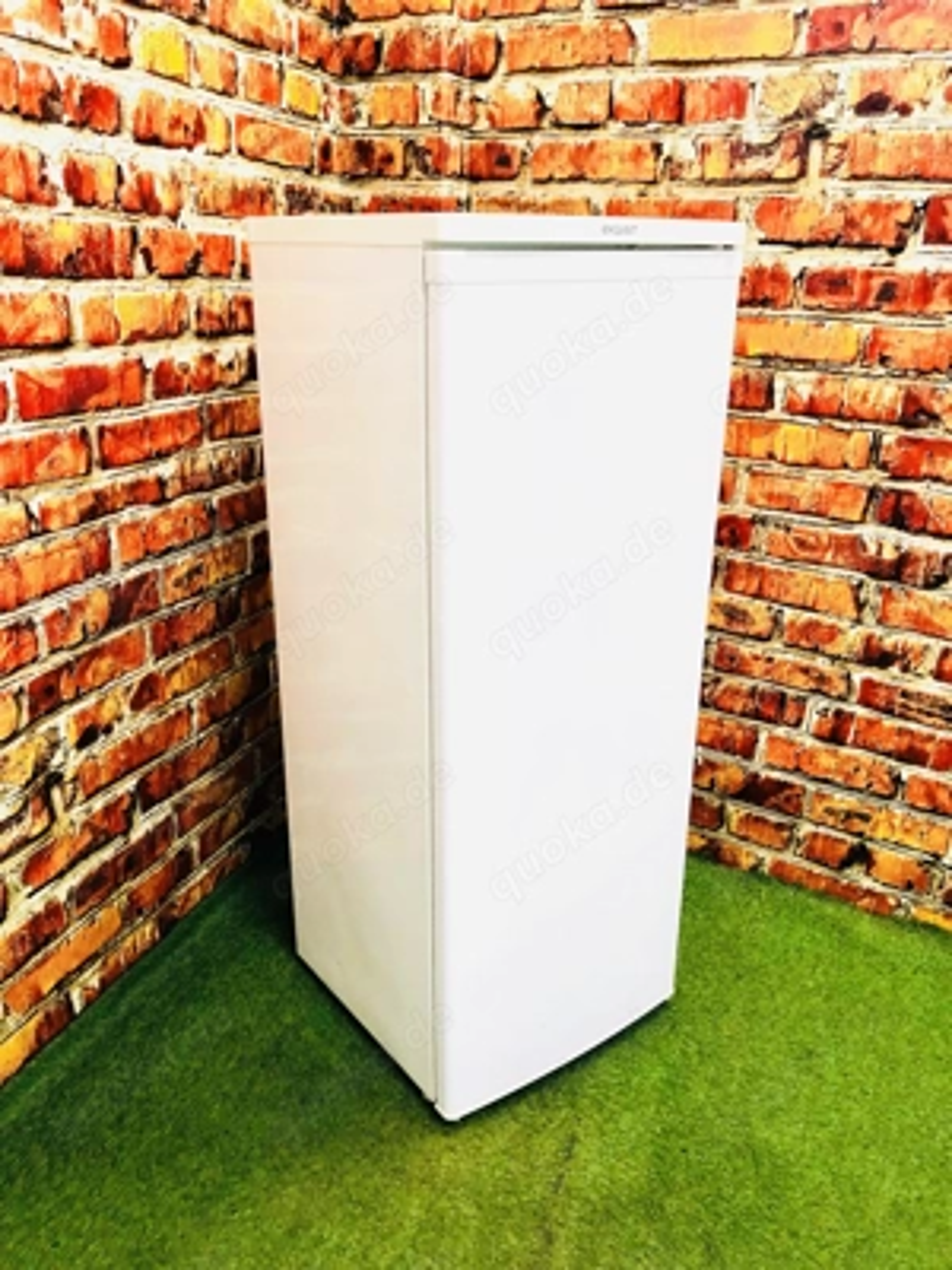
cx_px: 476
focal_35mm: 28
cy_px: 635
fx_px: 1027
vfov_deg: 63.4
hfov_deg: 49.7
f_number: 1.8
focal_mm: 3.99
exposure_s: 1/30
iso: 40
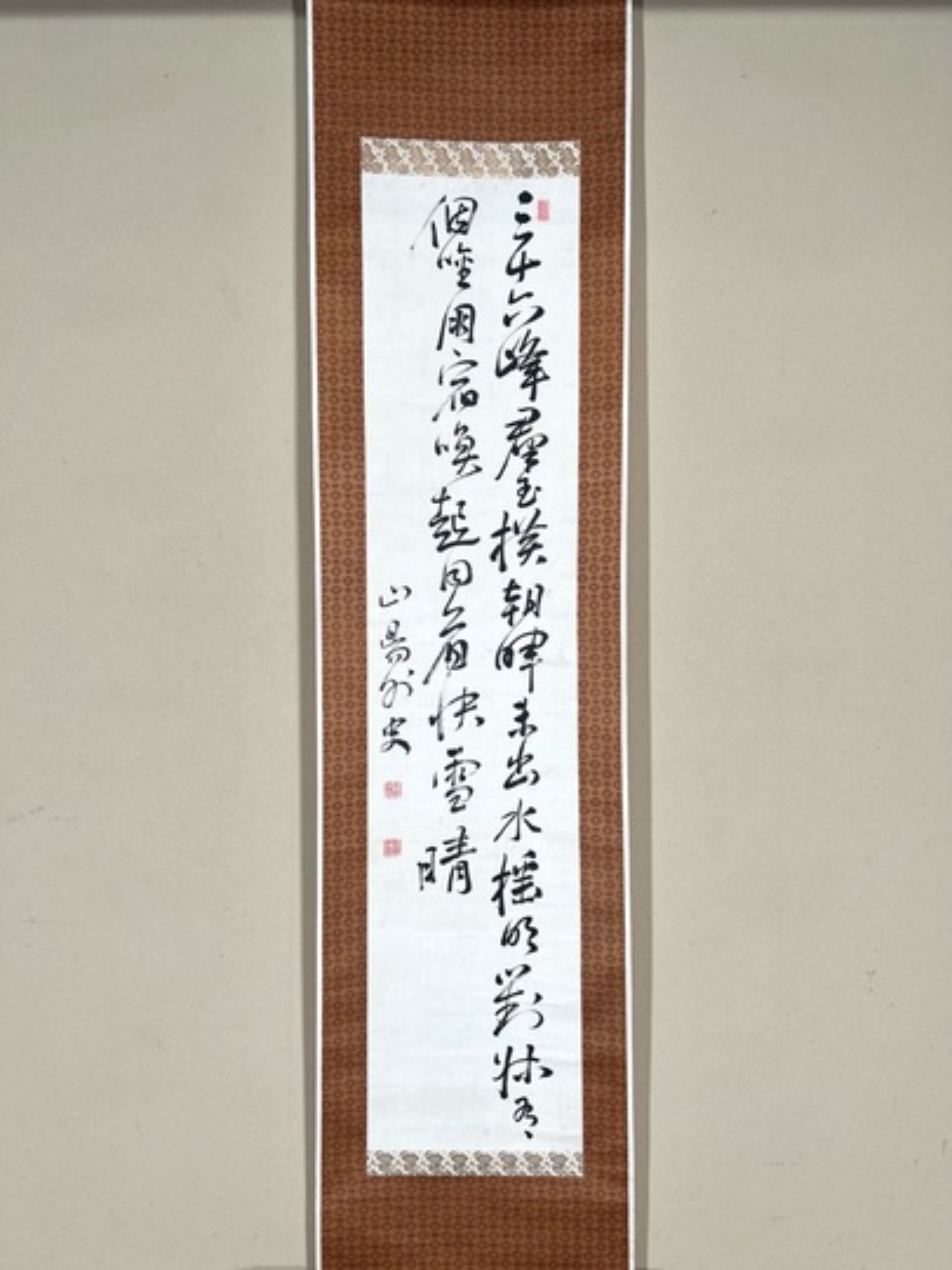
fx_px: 953
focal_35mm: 26
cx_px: 476
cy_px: 635
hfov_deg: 53.1
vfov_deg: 67.3
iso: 40
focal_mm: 5.7
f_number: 1.5
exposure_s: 1/120
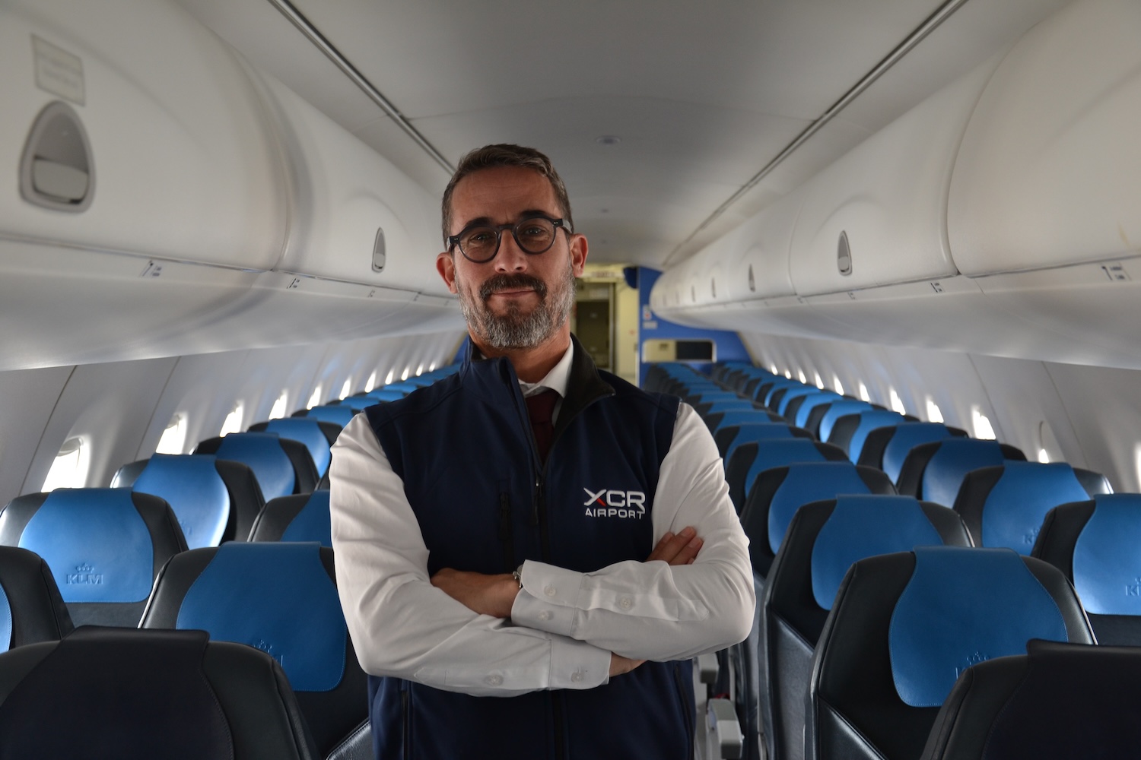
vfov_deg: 26.5
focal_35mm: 51
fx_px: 1616
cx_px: 570
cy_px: 380
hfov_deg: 38.9
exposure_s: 1/15
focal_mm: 34
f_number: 4.2
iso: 400
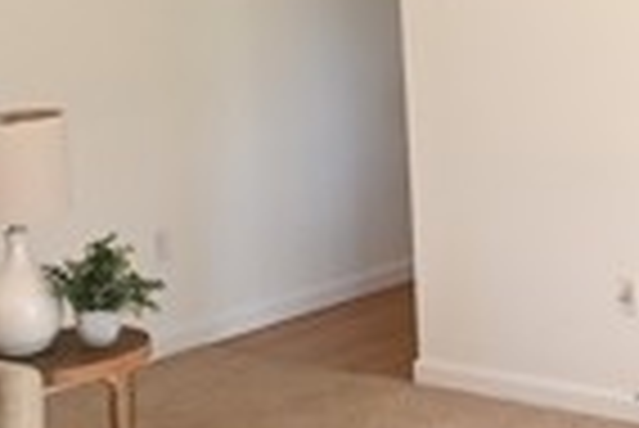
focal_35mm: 108
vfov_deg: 12.4
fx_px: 1919
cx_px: 932
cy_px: -113
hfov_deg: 17.2
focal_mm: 24
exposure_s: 1/125
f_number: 5.6
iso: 1600
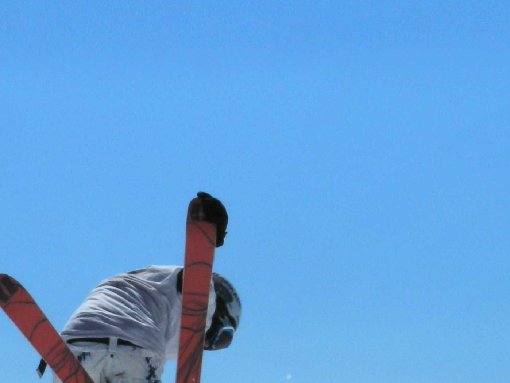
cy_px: 356
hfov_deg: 5.3
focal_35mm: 372
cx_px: 88
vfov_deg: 4.0
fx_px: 5480
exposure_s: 1/1500
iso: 160
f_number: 7.1
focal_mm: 23.1
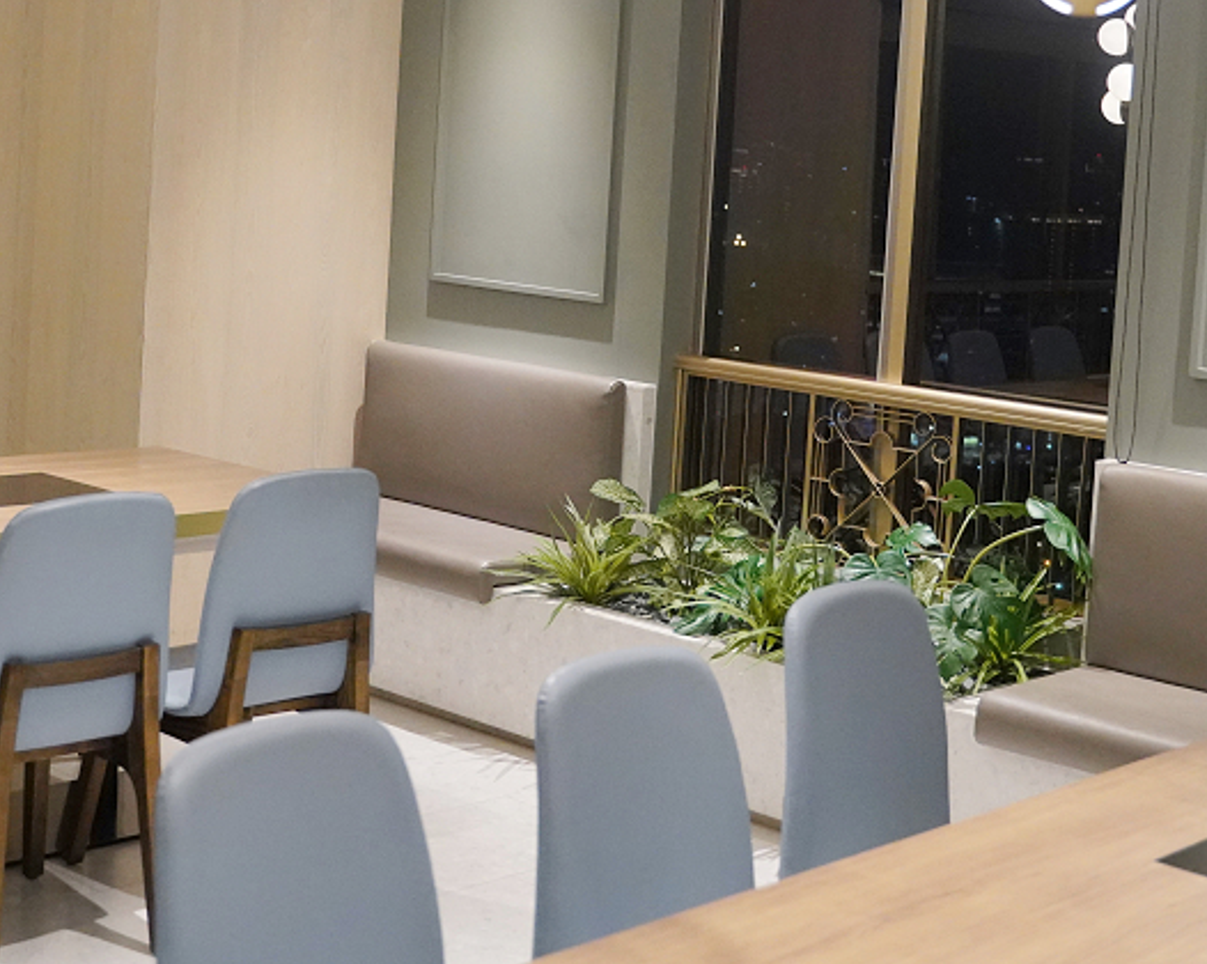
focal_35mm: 60
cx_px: 555
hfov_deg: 31.5
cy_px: 250
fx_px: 2142
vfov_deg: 25.1
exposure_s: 1/160
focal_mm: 28
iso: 5000
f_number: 2.8
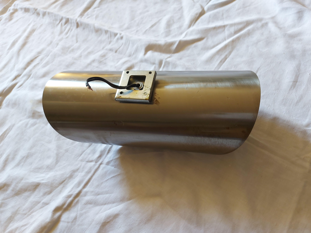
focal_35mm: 24
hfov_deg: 71.6
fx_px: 216
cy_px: 116
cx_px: 156
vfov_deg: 56.8
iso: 100
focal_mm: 5.23
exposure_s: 1/50
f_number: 1.8
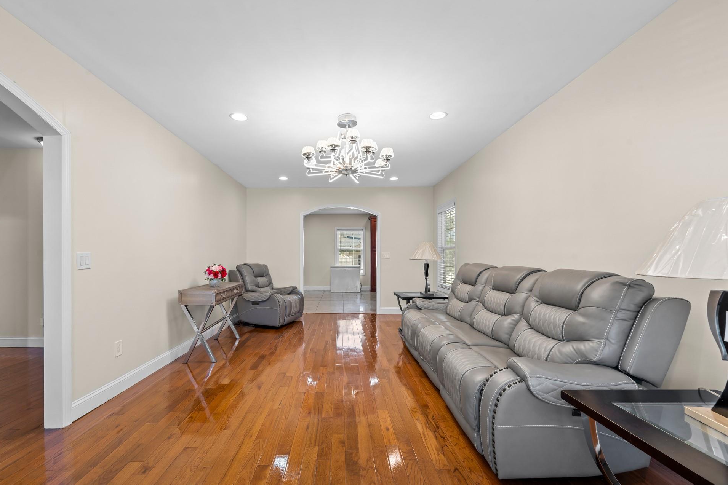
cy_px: 256
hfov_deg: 100.2
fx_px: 303
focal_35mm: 15
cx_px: 339
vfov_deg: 77.3
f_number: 10
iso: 250
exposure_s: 1/4
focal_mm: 14
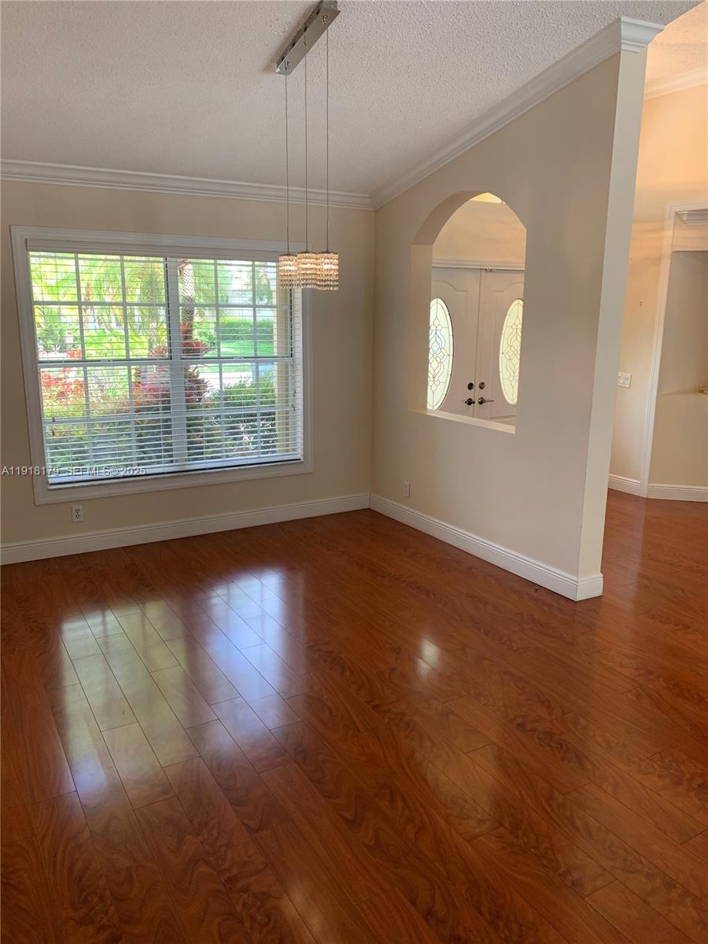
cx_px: 354
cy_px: 472
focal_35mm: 26
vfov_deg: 67.3
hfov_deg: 53.1
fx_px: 709
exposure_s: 1/60
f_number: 1.8
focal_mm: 4.25
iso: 50
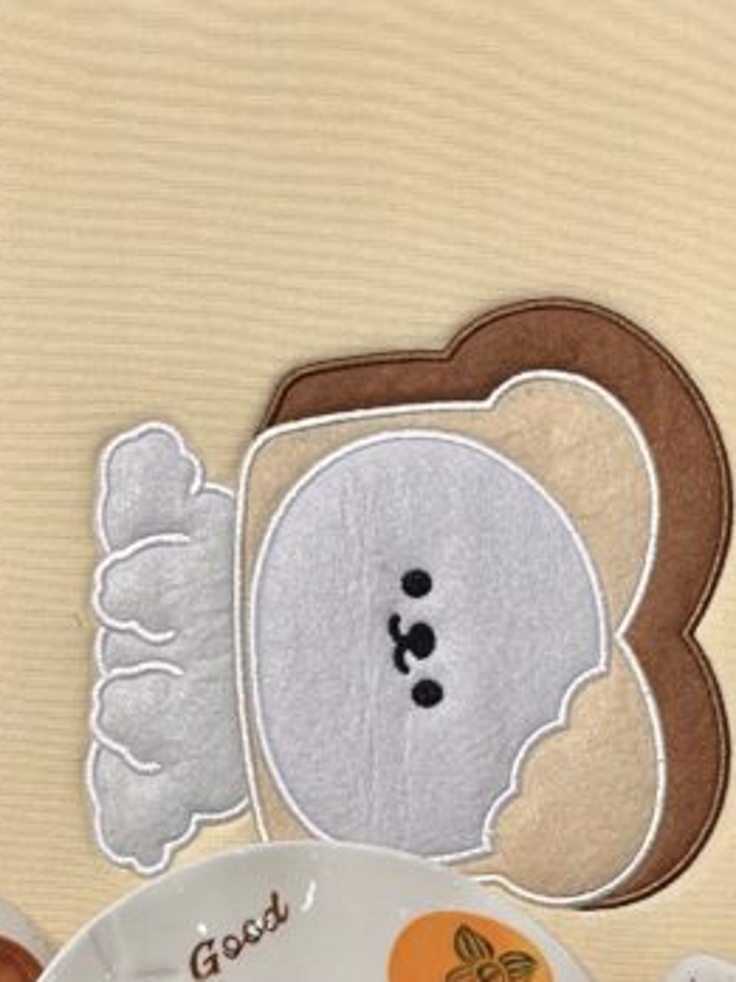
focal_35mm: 147
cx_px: 375
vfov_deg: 13.4
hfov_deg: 10.1
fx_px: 4167
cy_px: 649
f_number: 2.2
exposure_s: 1/100
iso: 20
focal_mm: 7.5
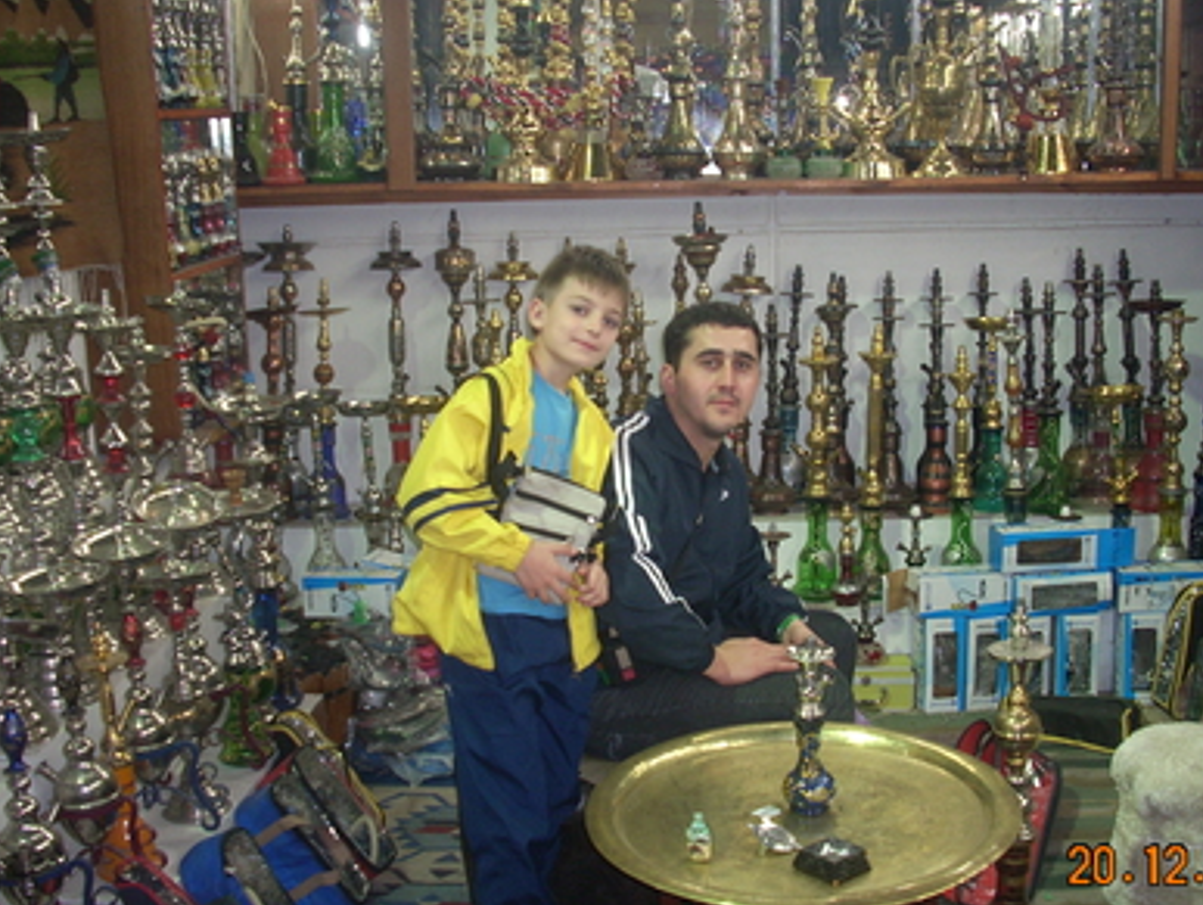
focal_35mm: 43
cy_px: 448
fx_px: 1496
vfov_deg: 33.6
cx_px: 668
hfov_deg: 43.7
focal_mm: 6.2
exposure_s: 1/30
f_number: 2.8
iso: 100
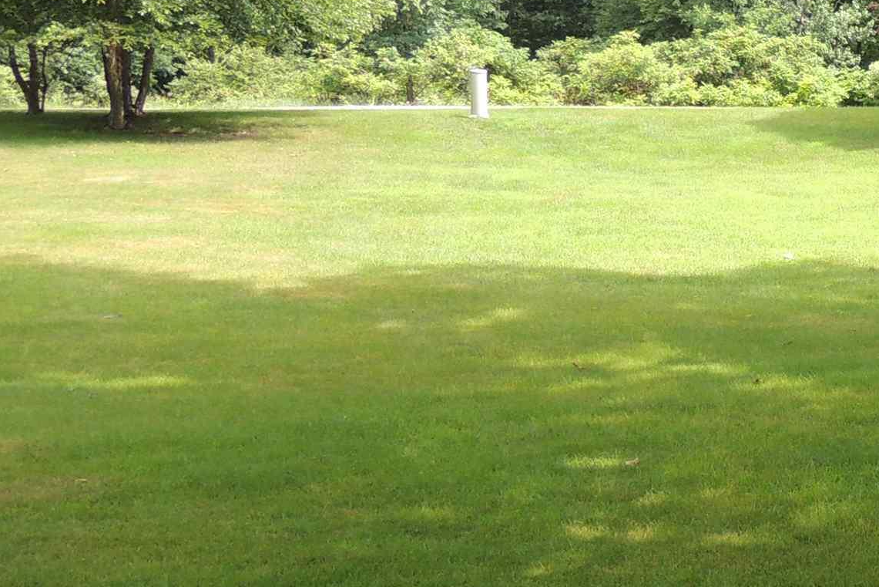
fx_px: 2051
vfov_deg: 16.3
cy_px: 309
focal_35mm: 84
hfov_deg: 21.7
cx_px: 1158
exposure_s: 1/250
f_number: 3.1
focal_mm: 5.3
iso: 100
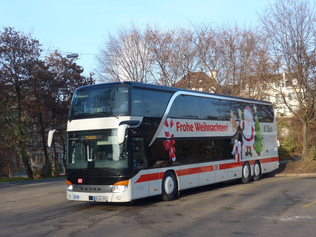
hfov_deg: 34.9
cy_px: 118
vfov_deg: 26.6
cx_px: 158
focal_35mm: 55
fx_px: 502
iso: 80
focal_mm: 11.3
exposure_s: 1/400
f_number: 3.4
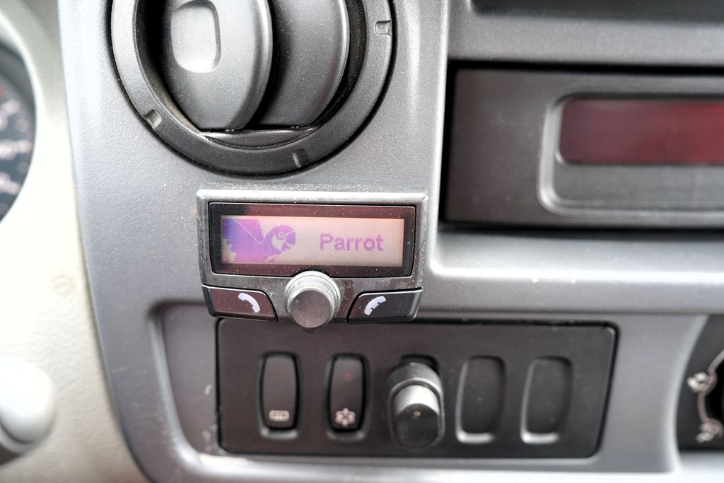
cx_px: 362
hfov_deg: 51.9
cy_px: 242
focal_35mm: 37
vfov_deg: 36.0
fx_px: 744
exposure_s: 1/60
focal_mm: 37
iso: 1250
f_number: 4
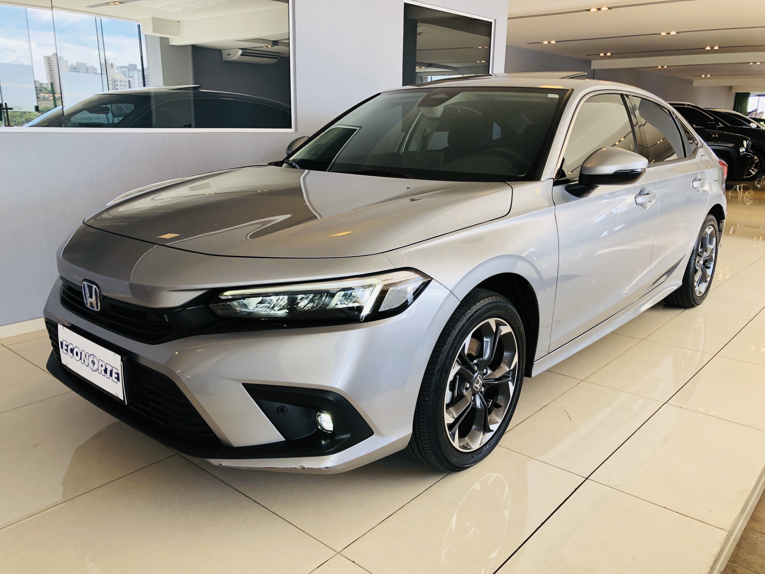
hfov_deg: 63.4
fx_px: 619
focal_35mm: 28
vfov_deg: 49.7
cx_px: 382
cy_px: 287
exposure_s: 1/120
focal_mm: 3.99
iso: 50
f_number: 1.8
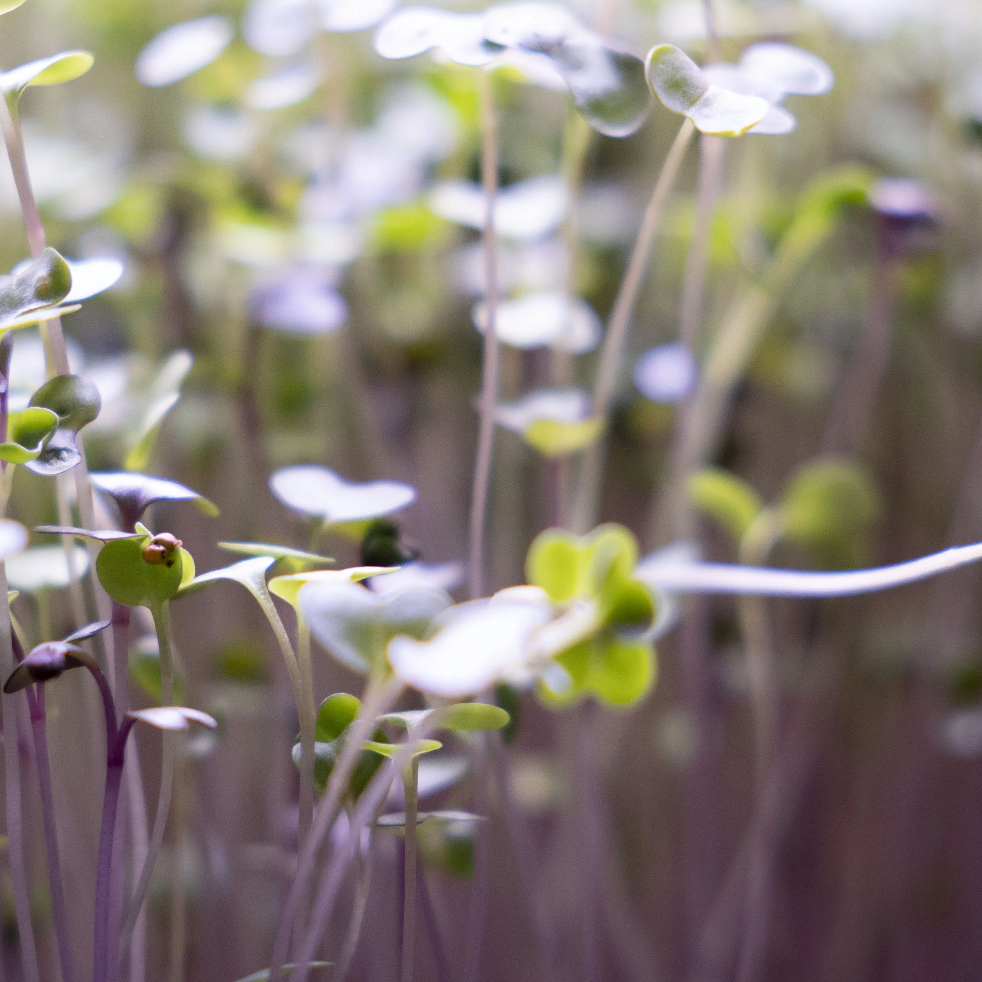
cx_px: 325
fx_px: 12421
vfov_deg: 4.5
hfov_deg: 4.5
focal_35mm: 387
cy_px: 493
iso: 1600
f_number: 3.5
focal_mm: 200
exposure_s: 1/320
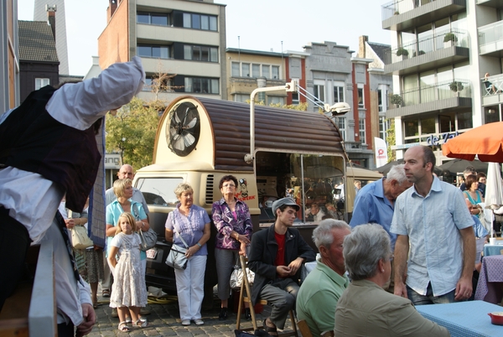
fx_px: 588
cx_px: 252
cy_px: 168
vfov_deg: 32.0
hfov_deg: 46.3
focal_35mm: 42
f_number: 4.5
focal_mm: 28
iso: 100
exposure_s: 1/200
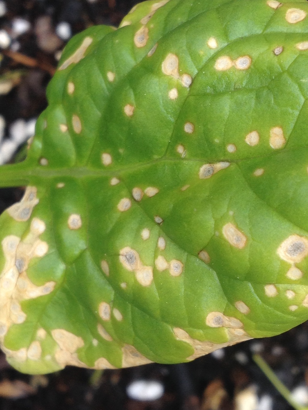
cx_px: 154
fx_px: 415
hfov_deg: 40.7
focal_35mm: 35
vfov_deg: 52.6
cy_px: 205
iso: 50
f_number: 2.4
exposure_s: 1/325
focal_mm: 4.28
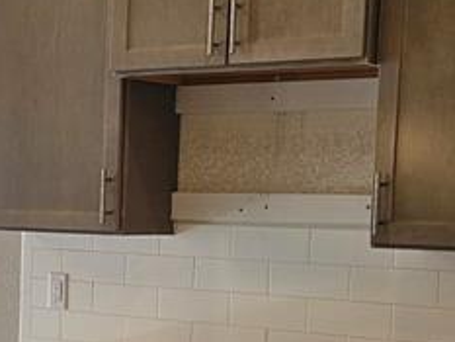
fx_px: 1328
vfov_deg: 14.5
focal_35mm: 101
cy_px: 318
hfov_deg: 19.0
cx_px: 21
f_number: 1.8
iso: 25
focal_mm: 5.4
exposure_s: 1/165
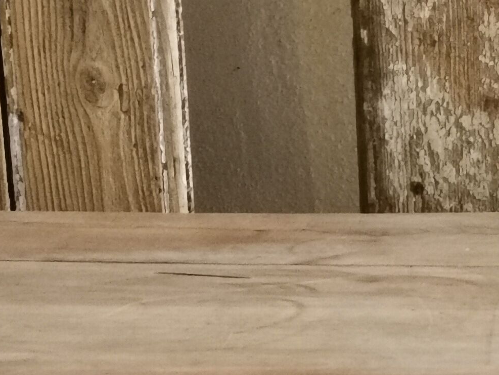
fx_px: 2479
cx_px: 682
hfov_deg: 11.2
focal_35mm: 172
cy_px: 668
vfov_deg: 8.3
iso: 500
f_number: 1.8
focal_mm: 5.58
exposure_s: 1/33.3
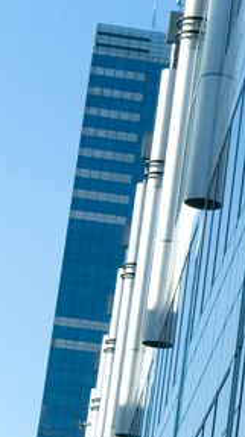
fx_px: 2145
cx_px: 444
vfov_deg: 11.6
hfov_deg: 6.4
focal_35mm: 185
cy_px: 158
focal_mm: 45
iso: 200
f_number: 9
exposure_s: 1/320
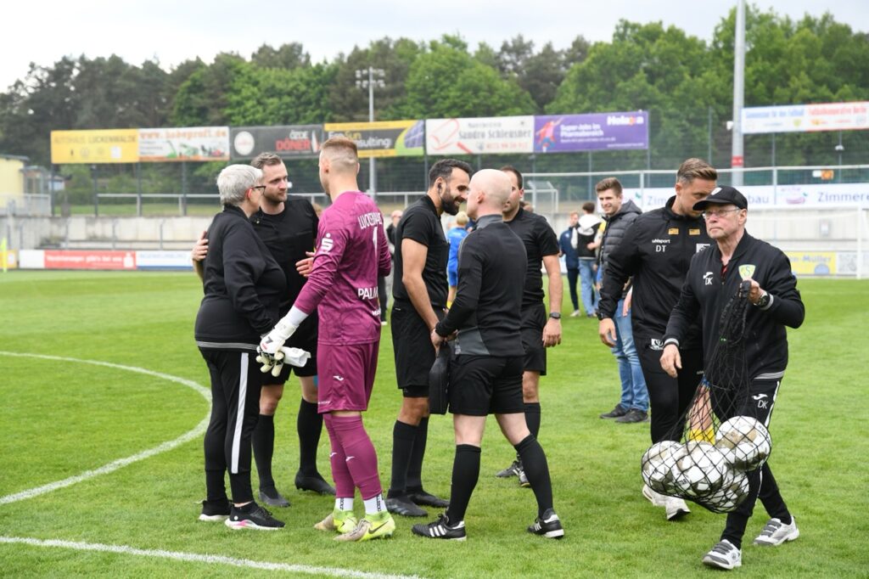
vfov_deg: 19.4
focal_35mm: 70
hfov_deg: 28.9
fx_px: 1689
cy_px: 290
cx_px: 434
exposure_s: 1/1600
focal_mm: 70
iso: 1250
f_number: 4
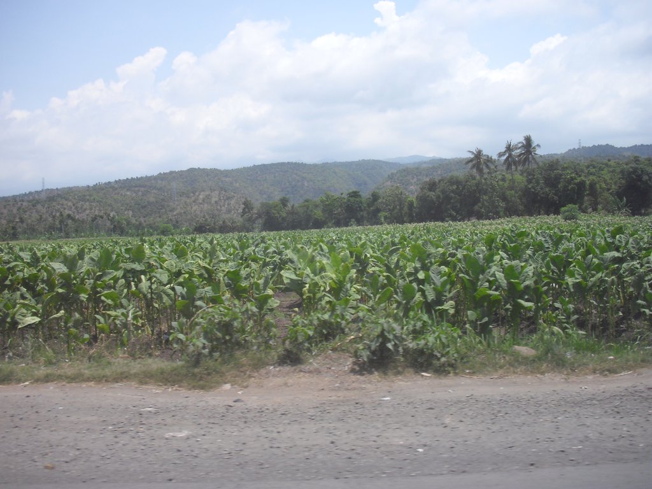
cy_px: 244
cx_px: 326
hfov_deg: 49.0
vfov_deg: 37.7
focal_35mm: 38
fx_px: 716
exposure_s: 1/250
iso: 100
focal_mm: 6.2
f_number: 2.8
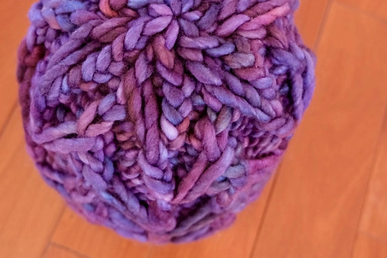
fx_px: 441
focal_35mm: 41
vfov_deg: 32.5
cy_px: 100
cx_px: 166
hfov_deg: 47.3
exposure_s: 1/125
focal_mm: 19.2
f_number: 4
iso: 2500
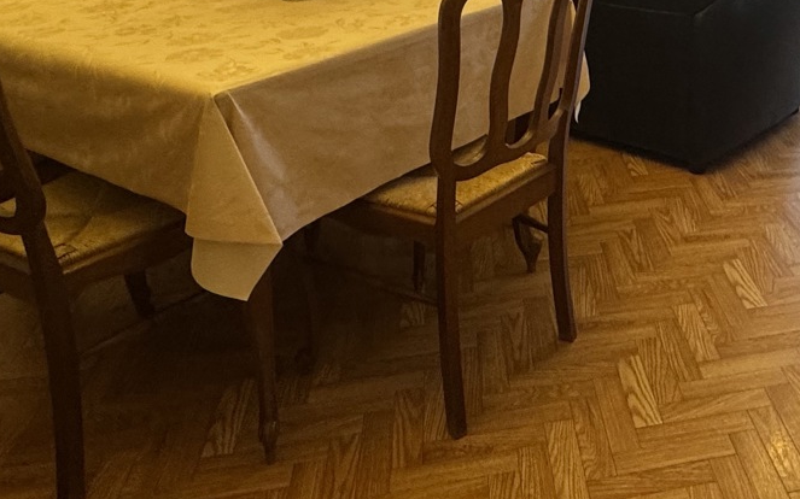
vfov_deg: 27.9
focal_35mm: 43
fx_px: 937
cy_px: -14
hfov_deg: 43.2
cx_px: 684
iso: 250
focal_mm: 2.22
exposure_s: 1/50
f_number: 2.2
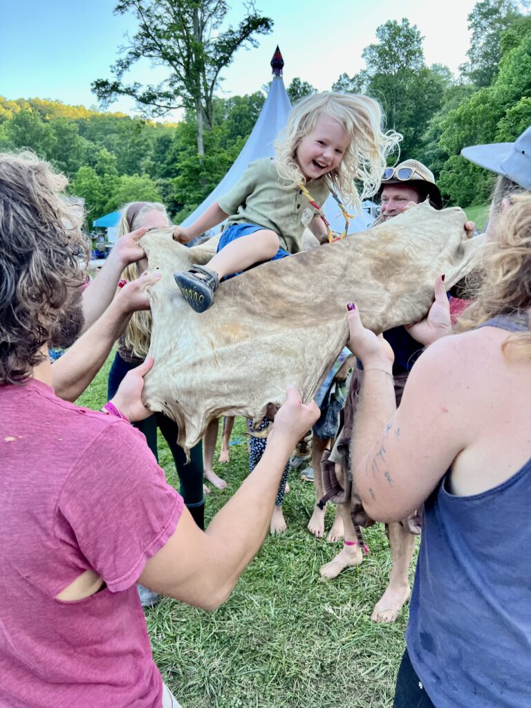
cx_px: 266
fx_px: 532
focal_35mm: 26
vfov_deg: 67.3
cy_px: 354
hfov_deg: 53.1
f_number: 1.5
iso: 64
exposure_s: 1/162
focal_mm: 5.7
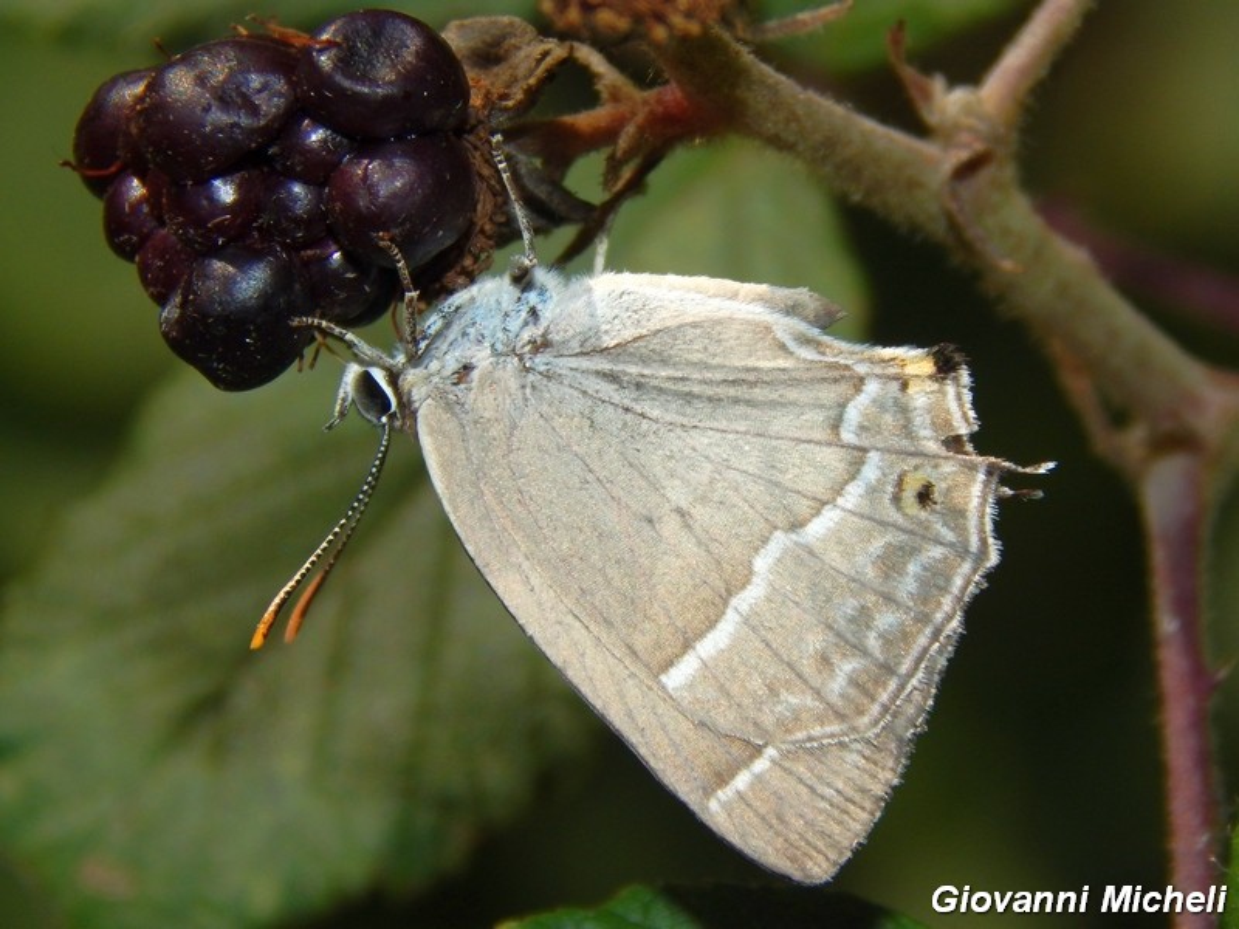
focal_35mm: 209
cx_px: 620
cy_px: 464
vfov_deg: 7.1
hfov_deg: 9.5
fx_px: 7481
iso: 125
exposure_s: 1/400
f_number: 10.9
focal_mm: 37.1
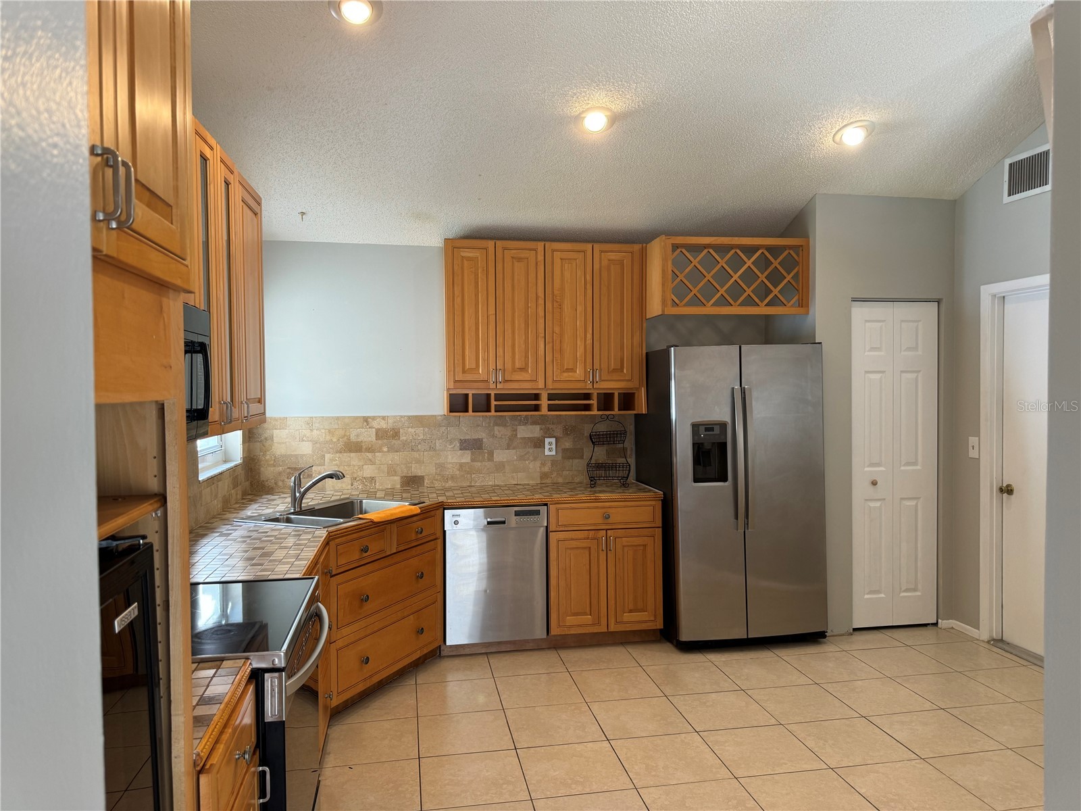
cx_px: 540
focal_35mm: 24
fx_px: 749
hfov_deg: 71.6
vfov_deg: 56.8
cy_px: 406
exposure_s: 1/60
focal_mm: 6.76
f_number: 1.78
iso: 125
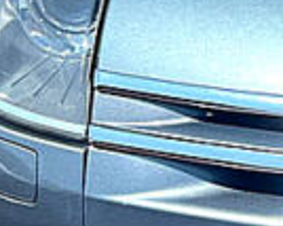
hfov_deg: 11.1
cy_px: 13
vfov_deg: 10.1
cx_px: 621
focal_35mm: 152
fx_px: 1272
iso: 50
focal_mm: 5.7
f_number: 1.5
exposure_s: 1/2994
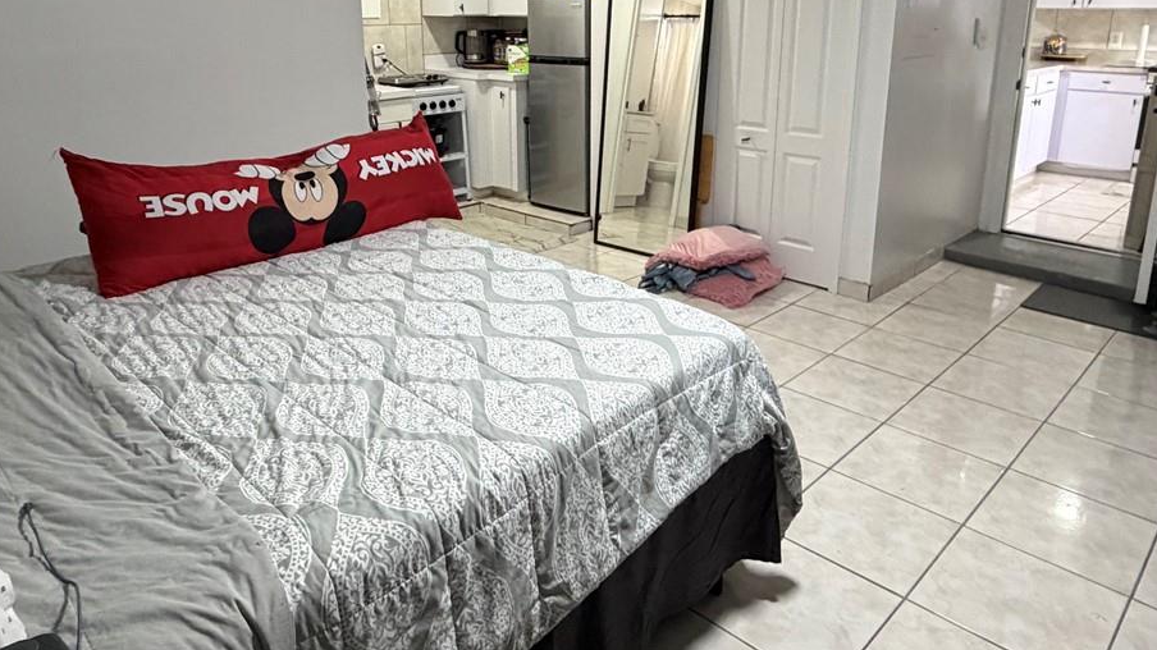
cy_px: 202
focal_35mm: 27
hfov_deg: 69.9
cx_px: 576
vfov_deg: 42.1
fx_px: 828
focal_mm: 2.22
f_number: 2.2
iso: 400
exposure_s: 1/60
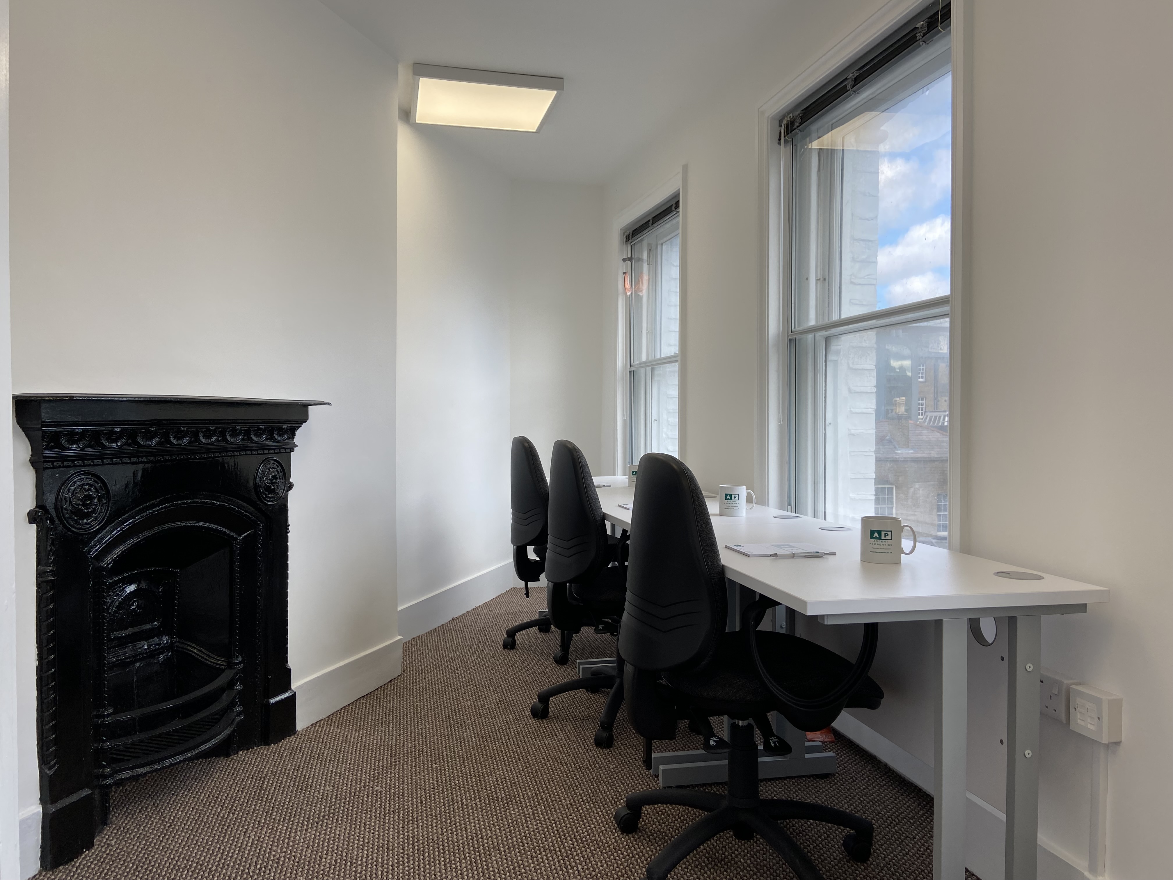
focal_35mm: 26
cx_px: 586
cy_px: 440
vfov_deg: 53.1
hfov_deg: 67.3
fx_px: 881
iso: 32
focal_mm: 4.25
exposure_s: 1/311
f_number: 1.8
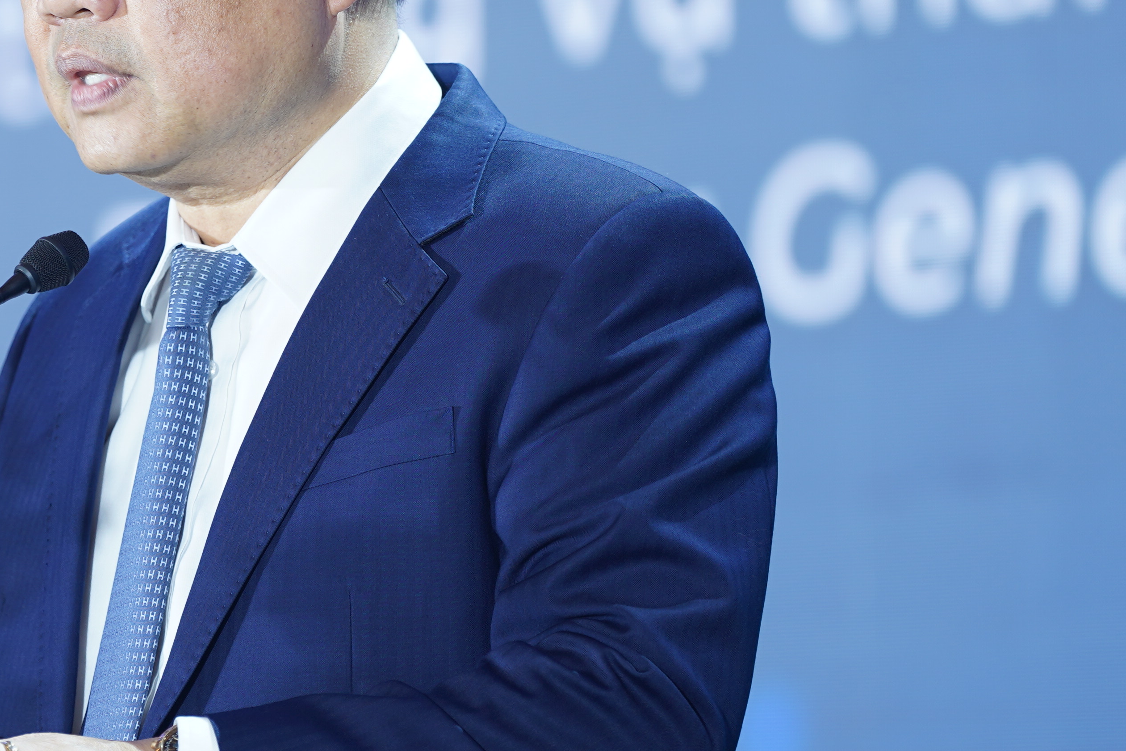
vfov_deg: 3.7
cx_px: -47
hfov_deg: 5.5
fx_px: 11760
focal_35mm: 376
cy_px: 302
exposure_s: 1/100
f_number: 2.8
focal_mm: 158
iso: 160
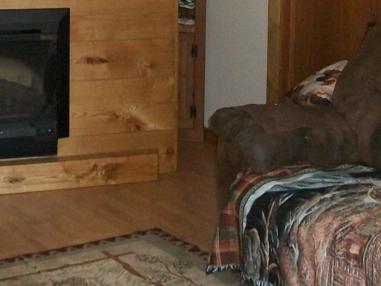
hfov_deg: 22.5
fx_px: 958
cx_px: 176
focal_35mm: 87
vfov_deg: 16.6
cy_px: 0
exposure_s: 1/60
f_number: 2.9
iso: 240
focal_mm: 5.7
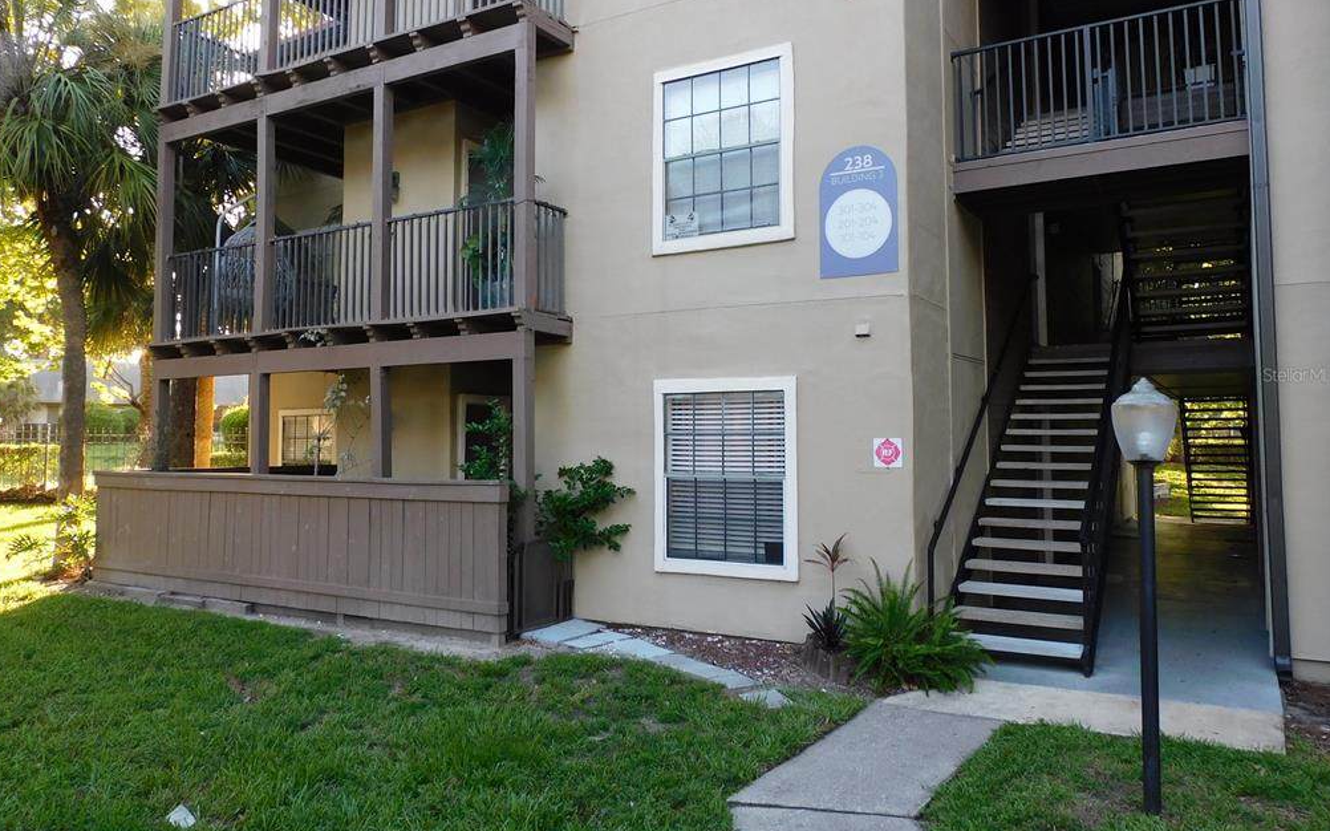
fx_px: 942
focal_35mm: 26
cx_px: 664
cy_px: 374
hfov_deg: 70.4
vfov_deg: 47.5
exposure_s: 1/80
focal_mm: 4.3
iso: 125
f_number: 3.3
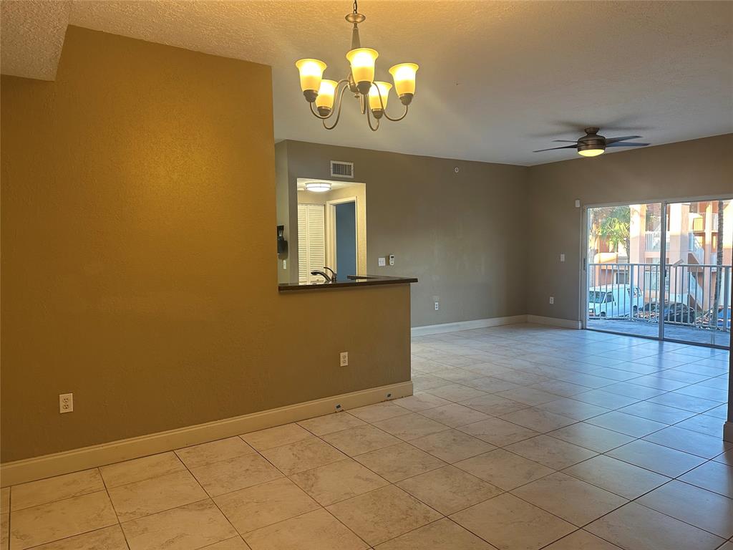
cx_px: 366
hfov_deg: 71.6
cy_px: 275
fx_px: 508
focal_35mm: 24
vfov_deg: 56.8
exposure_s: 1/120
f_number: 1.78
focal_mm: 6.86
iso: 200
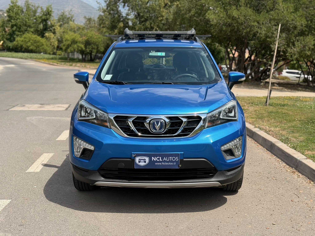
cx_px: 158
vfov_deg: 30.3
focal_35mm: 48
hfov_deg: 39.7
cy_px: 118
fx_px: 437
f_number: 1.78
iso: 100
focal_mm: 6.76
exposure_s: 1/5587
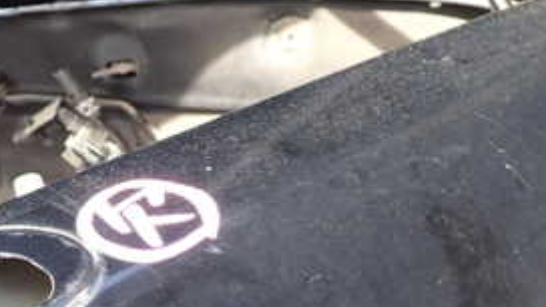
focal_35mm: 72
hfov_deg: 29.3
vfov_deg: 16.3
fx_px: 1042
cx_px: 209
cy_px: 333
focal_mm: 5.4
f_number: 3.2
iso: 100
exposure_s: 1/60
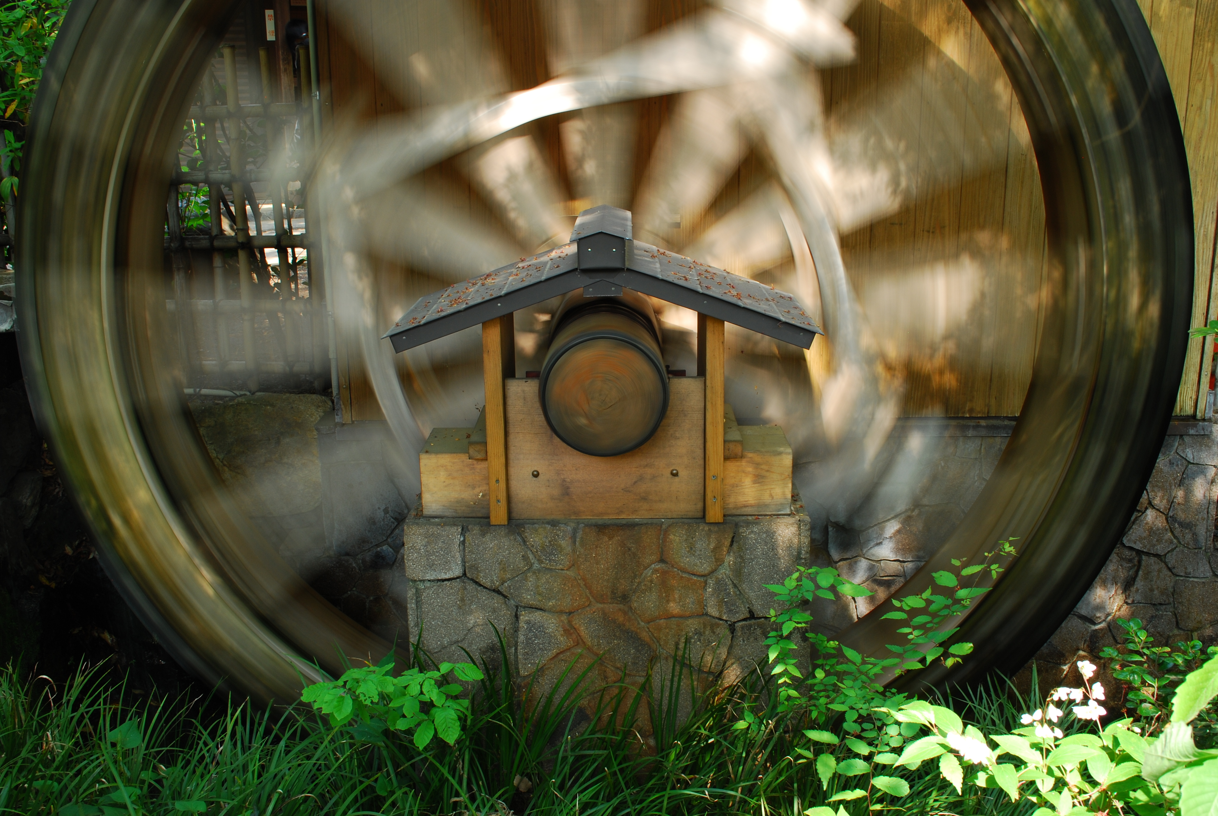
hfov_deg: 57.2
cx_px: 609
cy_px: 408
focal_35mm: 33
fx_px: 1118
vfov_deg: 40.1
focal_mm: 22
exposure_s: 1/4
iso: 100
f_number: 14
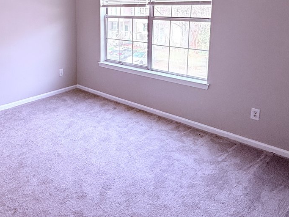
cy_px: 50
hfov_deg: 57.6
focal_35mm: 31
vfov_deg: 43.7
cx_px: 108
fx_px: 259
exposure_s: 1/174
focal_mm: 2.22
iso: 64
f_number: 2.2
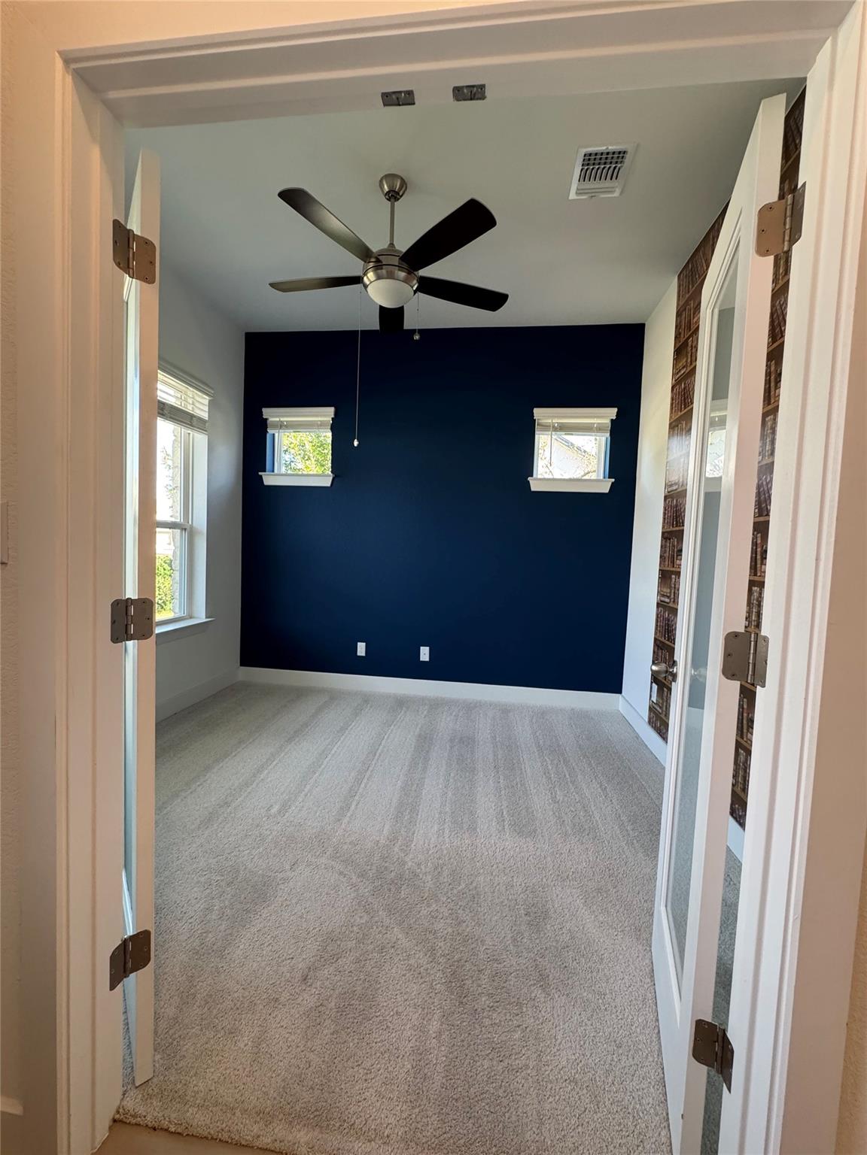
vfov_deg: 102.1
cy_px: 578
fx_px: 468
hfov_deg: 85.7
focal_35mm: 14
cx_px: 434
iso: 250
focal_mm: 2.22
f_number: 2.2
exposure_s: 1/120
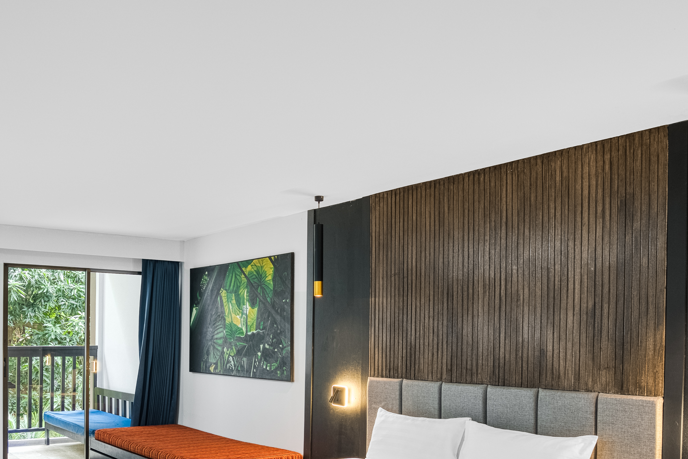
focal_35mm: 32
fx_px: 611
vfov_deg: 40.0
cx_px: 212
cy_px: 345
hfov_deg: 57.0
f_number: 7.1
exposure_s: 1/6
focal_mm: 17
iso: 500
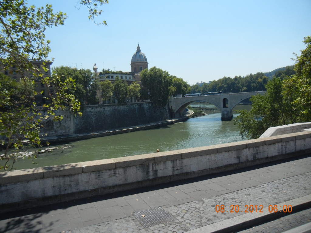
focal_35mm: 30
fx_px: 270
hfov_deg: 60.0
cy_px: 116
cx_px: 156
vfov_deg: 46.8
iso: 160
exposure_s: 1/458
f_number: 7
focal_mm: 5.4
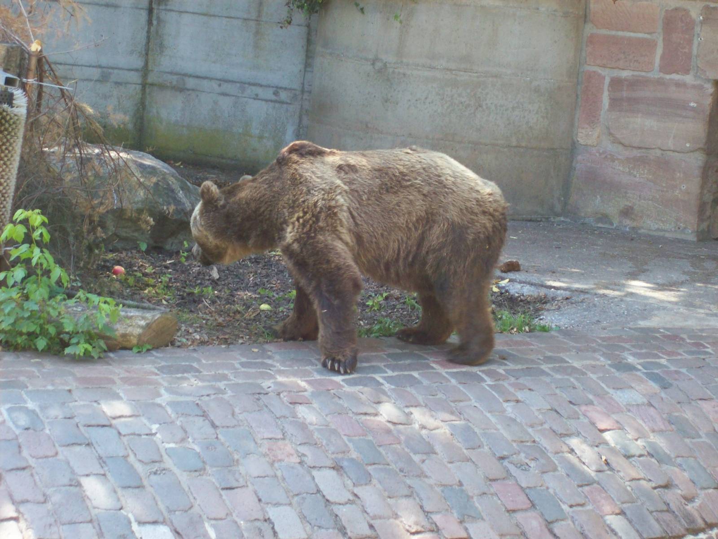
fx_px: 2240
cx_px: 359
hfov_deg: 18.2
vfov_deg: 13.7
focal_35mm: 108
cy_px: 270
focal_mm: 18
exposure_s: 1/62.7
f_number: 4.8
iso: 160
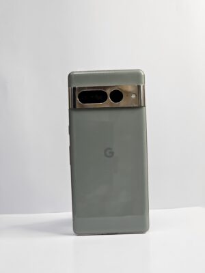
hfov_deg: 21.3
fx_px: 545
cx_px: 102
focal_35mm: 69
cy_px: 136
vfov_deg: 28.2
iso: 100
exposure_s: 1/100
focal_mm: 7.9
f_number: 2.4
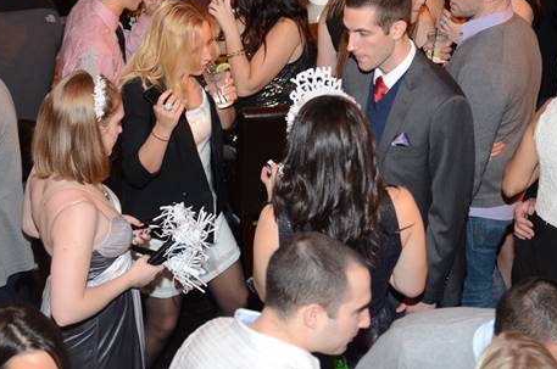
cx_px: 243
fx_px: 1282
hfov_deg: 24.5
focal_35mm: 83
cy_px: 150
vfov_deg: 16.4
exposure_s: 1/30
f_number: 2.8
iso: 1250
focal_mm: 46
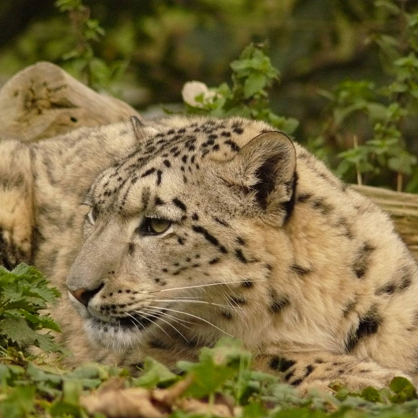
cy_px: 209
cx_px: 171
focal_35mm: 510
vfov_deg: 3.4
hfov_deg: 3.4
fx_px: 6967
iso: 400
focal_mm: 72
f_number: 3.6
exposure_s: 1/500
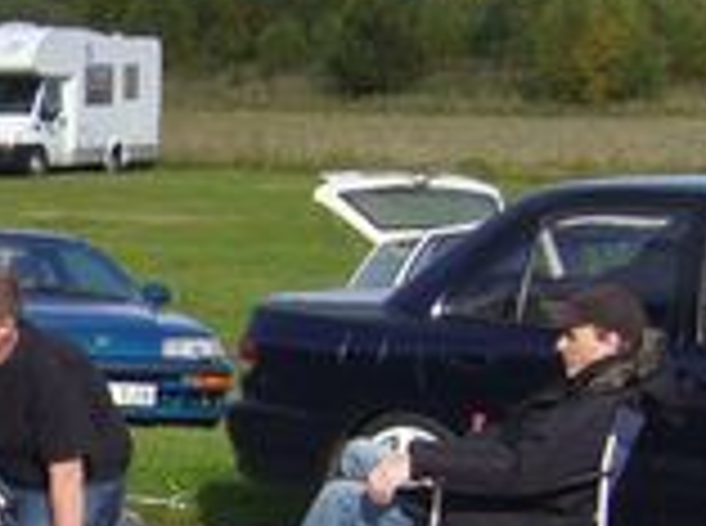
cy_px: 436
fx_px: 2910
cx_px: -198
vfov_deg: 10.3
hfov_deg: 13.4
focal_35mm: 143
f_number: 5.6
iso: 80
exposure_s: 1/400
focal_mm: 5.8
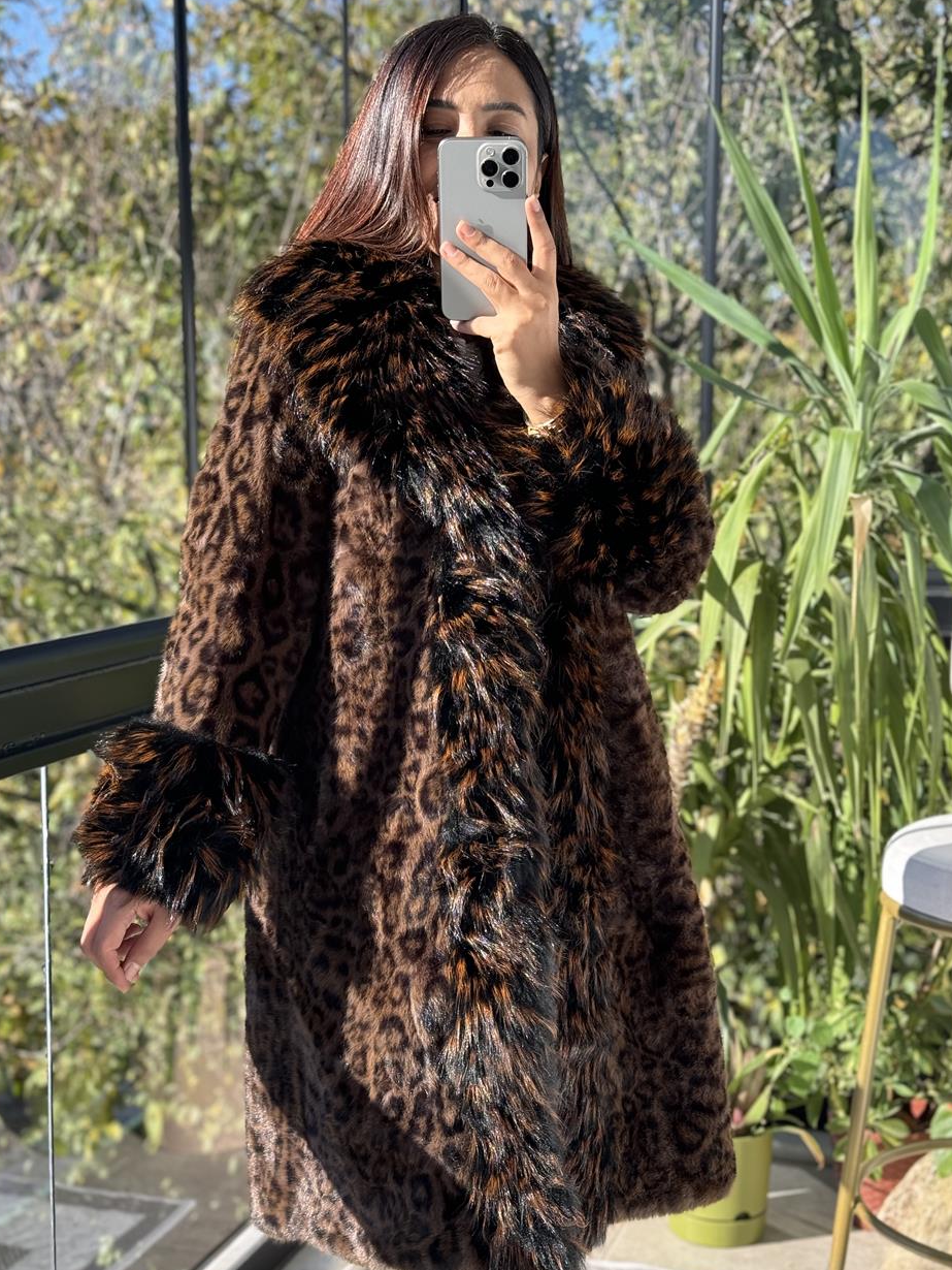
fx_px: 1906
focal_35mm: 52
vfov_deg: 36.8
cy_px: 660
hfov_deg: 28.0
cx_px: 490
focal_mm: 6.76
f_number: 1.78
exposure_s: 1/407
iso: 64
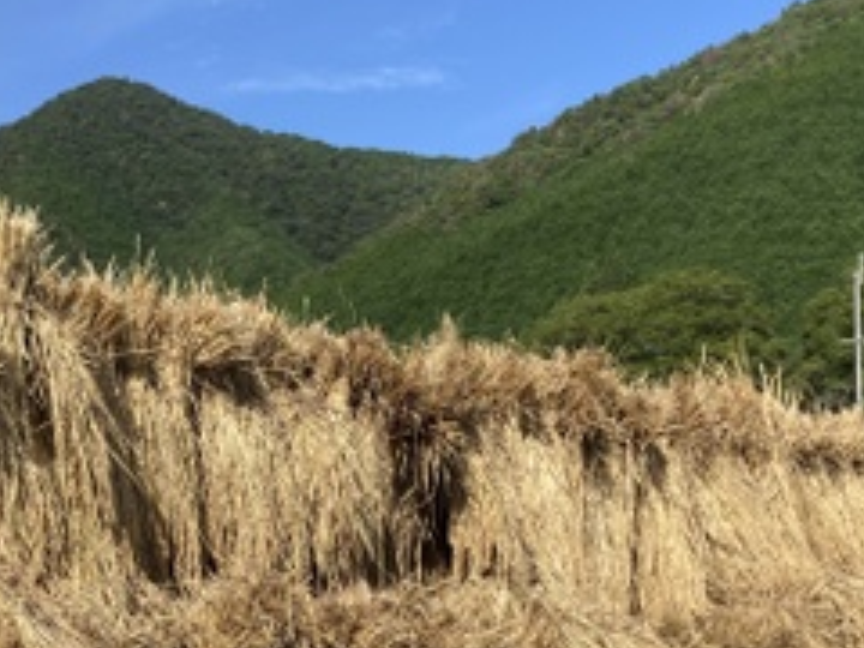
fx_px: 1398
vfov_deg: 25.7
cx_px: 270
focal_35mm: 56
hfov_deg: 34.0
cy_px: 500
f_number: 1.8
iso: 20
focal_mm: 3.99
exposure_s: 1/1548
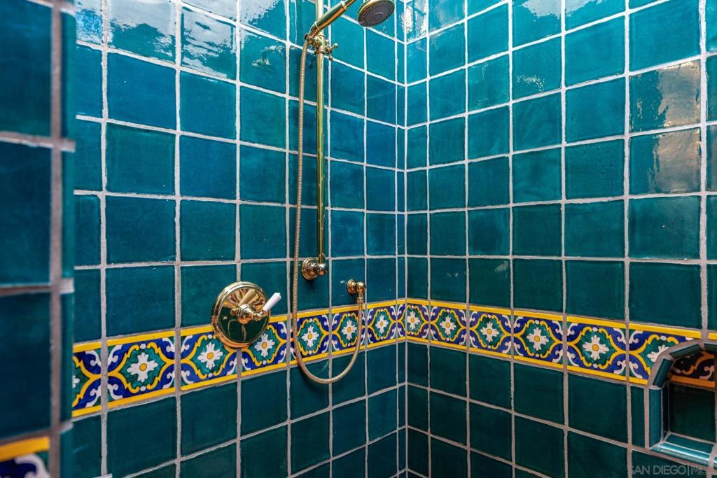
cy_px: 239
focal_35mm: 23
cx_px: 358
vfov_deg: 55.1
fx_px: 458
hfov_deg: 76.1
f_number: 2.8
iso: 100
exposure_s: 1/3
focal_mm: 23
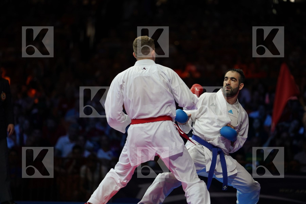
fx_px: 1700
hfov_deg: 10.3
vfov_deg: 6.9
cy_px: 102
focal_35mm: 200
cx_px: 153
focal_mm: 200
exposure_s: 1/1000
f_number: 2.8
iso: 800
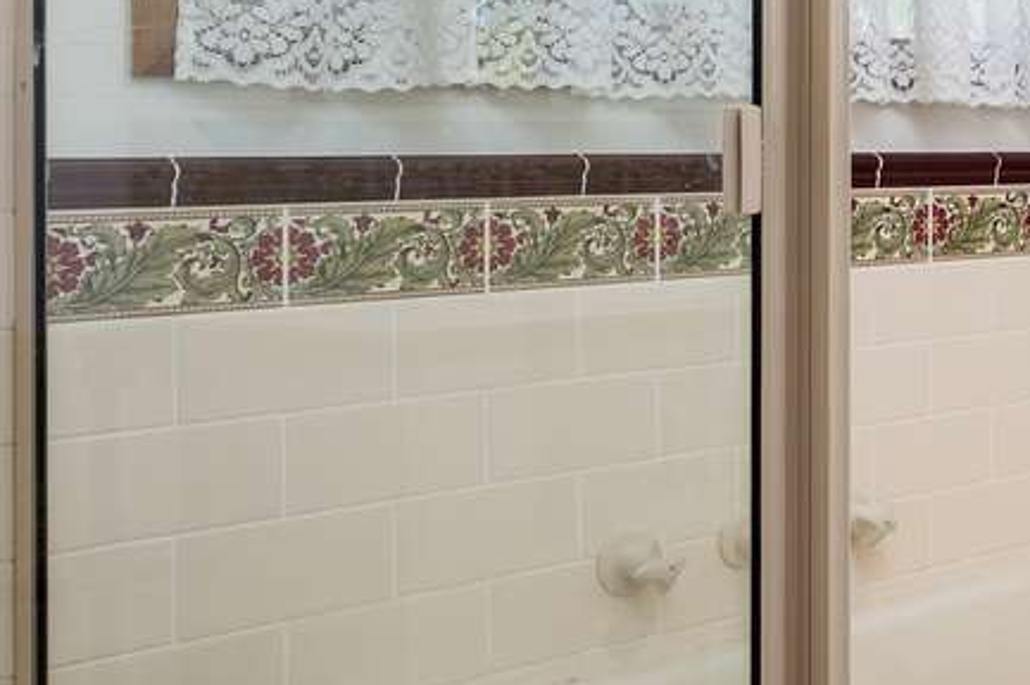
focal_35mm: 71
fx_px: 2030
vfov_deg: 19.0
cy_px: 140
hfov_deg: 21.4
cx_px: 1732
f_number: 7.1
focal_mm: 16
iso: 320
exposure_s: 1/4
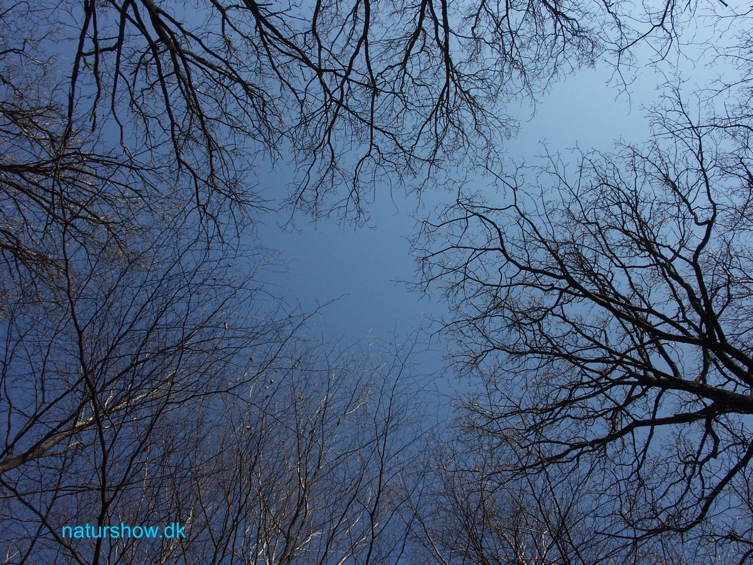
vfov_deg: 49.7
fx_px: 609
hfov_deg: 63.4
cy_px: 282
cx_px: 376
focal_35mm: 28
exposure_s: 1/640
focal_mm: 7.21
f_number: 8
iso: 100
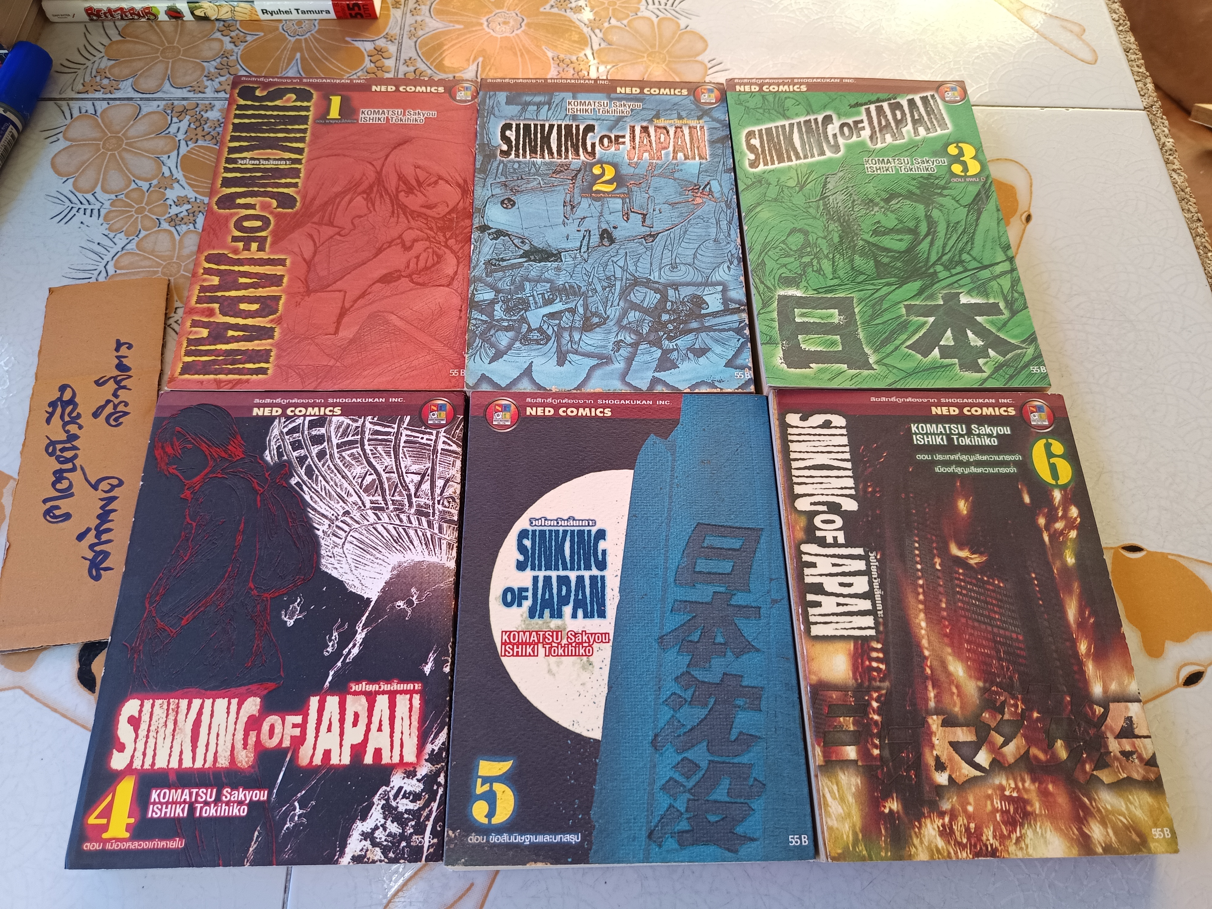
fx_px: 840
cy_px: 454
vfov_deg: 56.8
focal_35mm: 24
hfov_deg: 71.6
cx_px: 606
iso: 337
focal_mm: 5.31
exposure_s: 1/50
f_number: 1.7
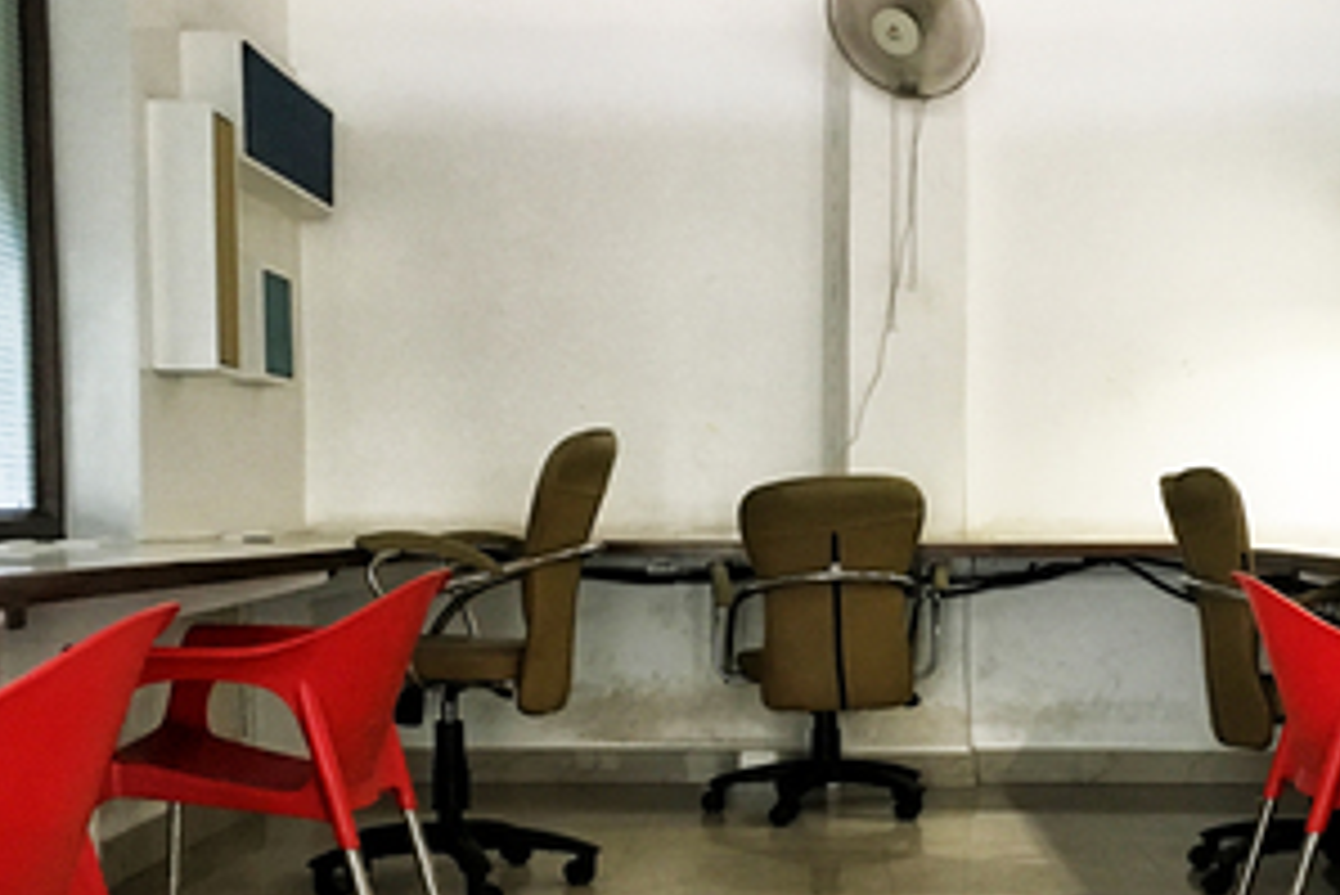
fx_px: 2011
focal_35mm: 54
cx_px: 893
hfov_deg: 36.5
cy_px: 436
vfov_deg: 25.1
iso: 200
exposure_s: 1/20
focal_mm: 4.15
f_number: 2.2
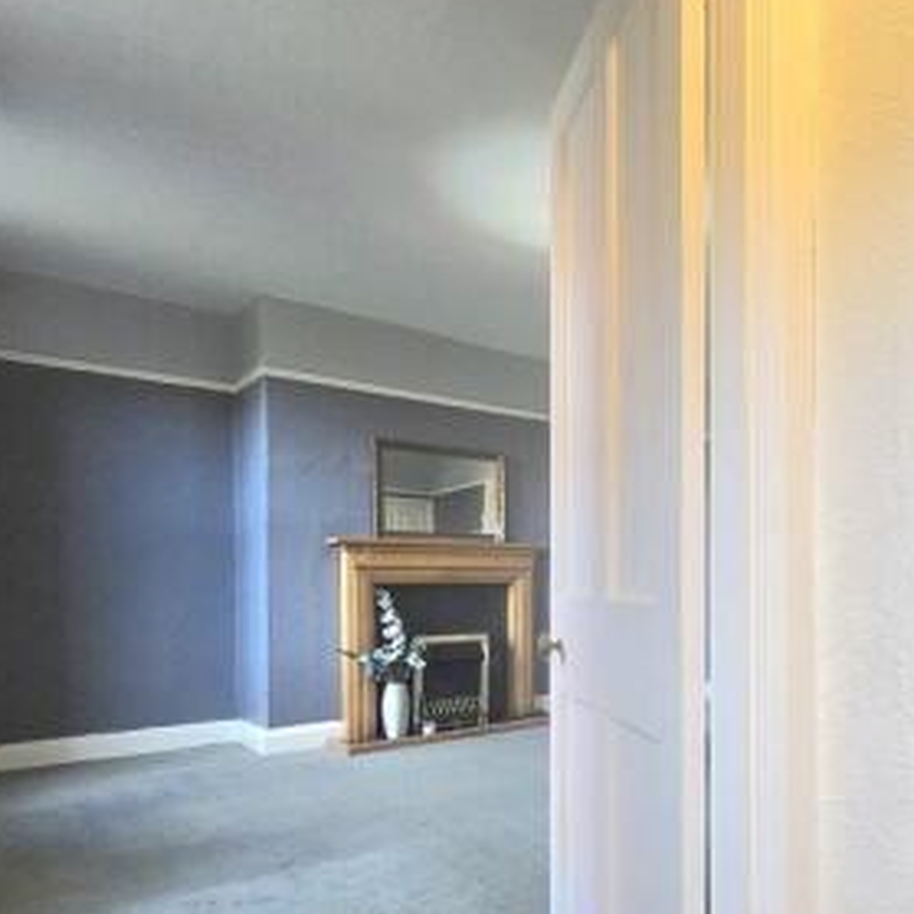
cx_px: 778
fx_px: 717
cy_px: 568
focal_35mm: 24
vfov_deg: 64.1
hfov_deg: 58.1
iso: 320
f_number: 2.2
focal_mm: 2.2
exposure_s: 1/101
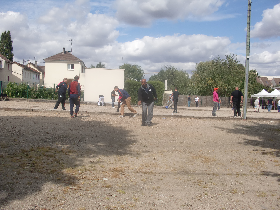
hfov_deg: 51.4
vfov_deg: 39.7
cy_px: 105
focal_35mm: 36
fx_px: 291
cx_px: 140
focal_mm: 6.3
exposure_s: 1/200
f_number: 7.9
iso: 64
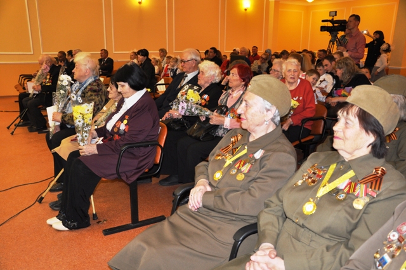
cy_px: 135
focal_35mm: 32
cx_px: 203
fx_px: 355
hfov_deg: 59.6
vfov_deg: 41.6
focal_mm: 21
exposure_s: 1/60
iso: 640
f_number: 3.8
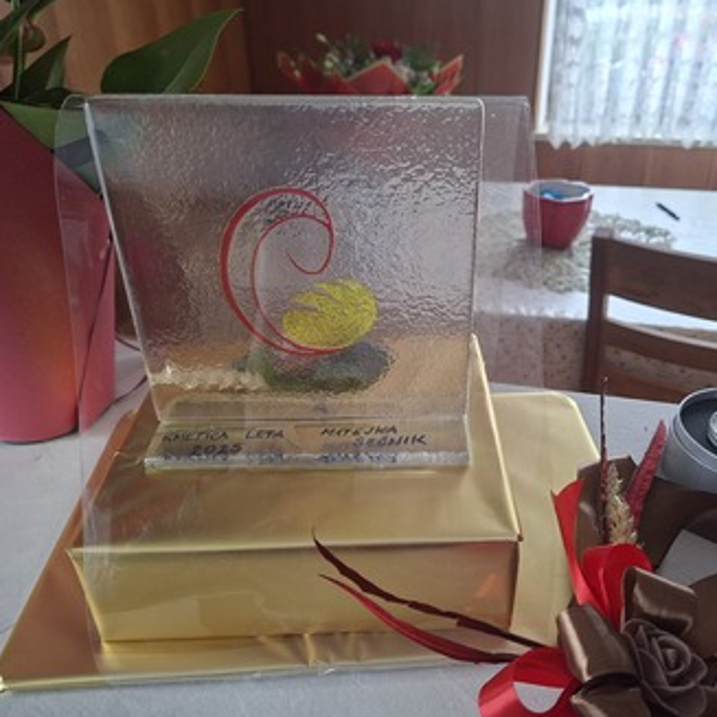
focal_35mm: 28
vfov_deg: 57.3
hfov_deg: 57.0
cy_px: 360
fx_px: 656
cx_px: 421
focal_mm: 5.54
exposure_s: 1/50
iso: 250
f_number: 1.8
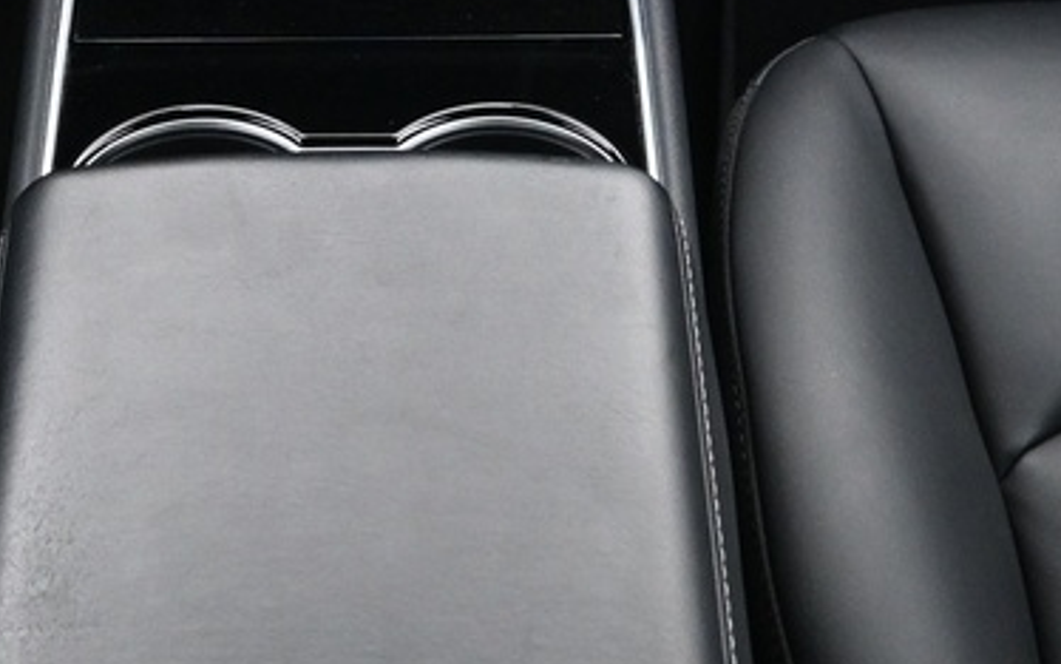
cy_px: -193
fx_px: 3066
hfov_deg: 19.6
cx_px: 346
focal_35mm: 106
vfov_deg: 12.0
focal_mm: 16
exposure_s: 1/13
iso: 1600
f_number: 3.5
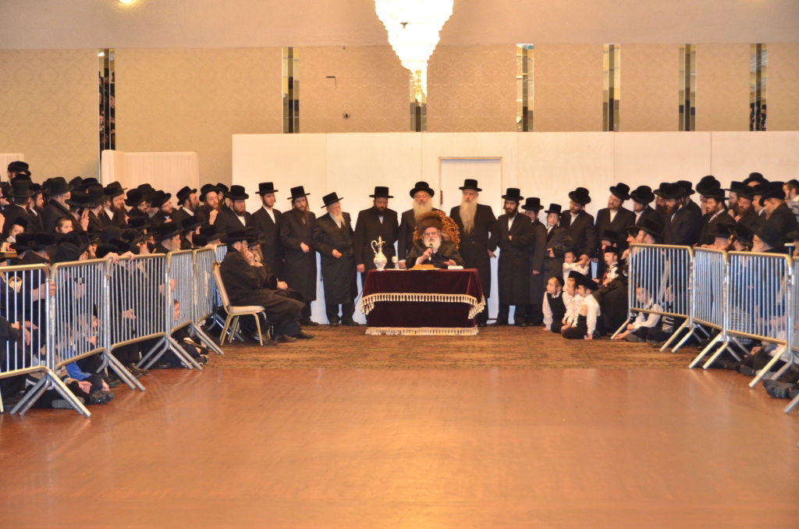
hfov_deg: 24.2
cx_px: 400
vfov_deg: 16.2
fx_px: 1860
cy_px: 264
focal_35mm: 84
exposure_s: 1/80
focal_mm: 56
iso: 2000
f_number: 4.8
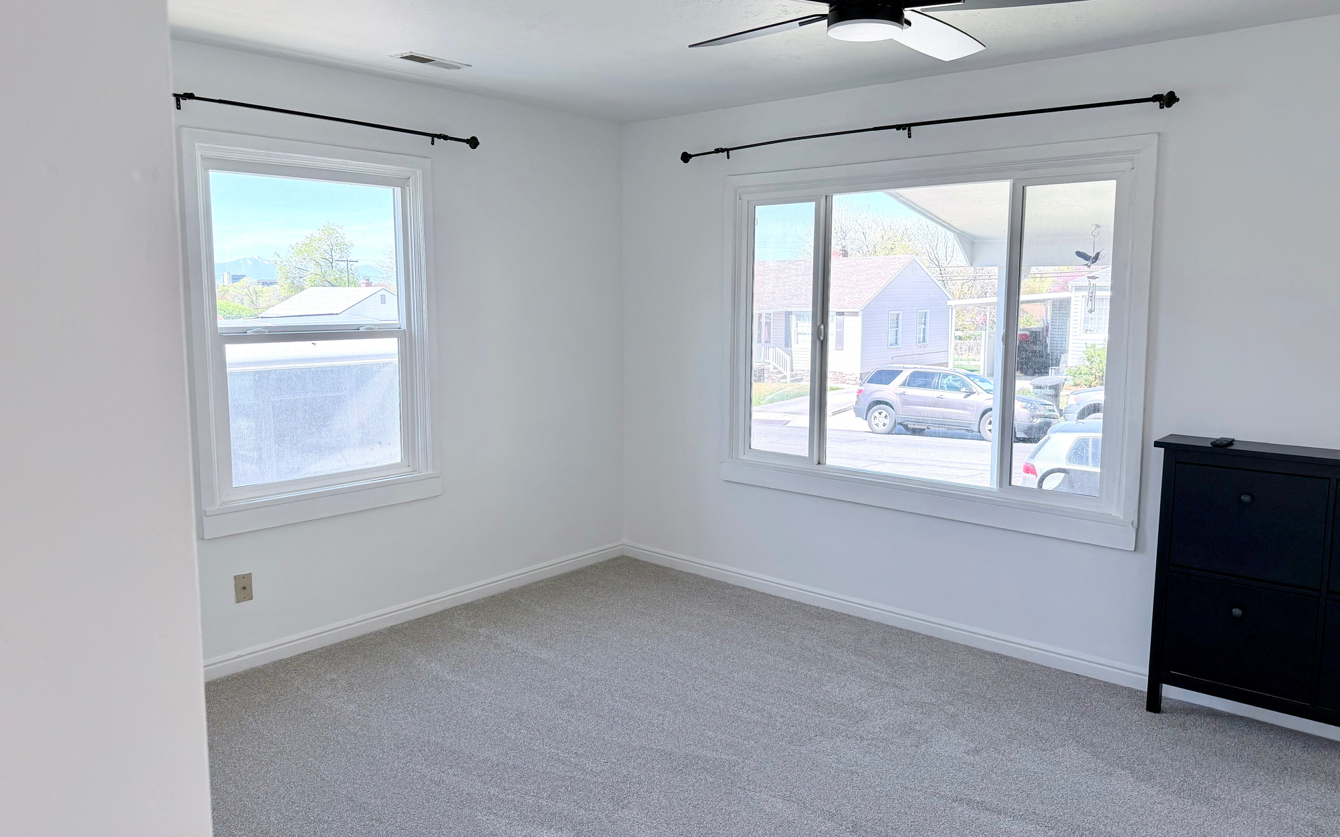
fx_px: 949
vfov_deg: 47.6
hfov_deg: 70.4
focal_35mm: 26
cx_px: 656
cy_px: 398
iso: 100
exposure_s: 1/555
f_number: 1.78
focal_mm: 6.76
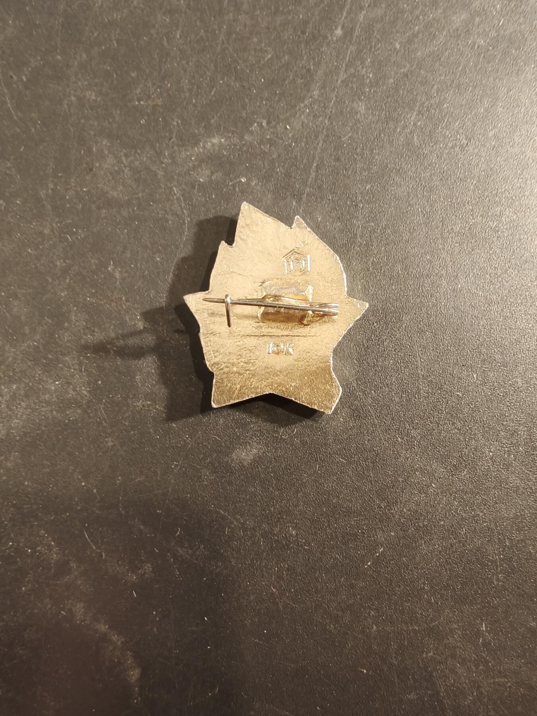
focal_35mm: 23
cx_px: 268
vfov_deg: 73.9
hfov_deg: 58.9
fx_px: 476
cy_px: 358
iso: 640
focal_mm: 2.32
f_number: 2
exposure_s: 1/50
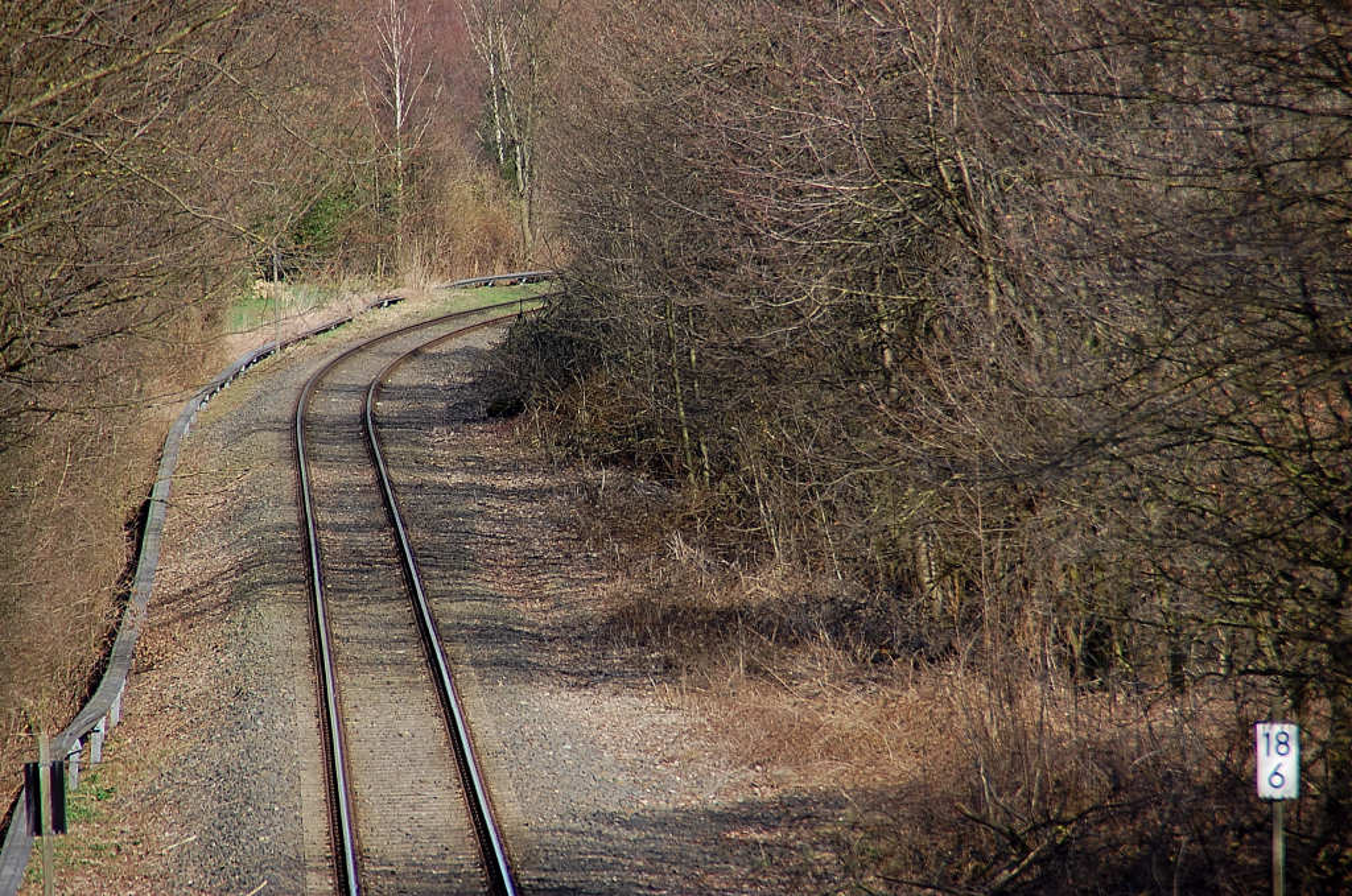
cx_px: 676
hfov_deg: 6.9
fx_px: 11247
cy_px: 448
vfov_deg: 4.6
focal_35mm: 300
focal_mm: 200
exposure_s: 1/400
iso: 200
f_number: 6.3
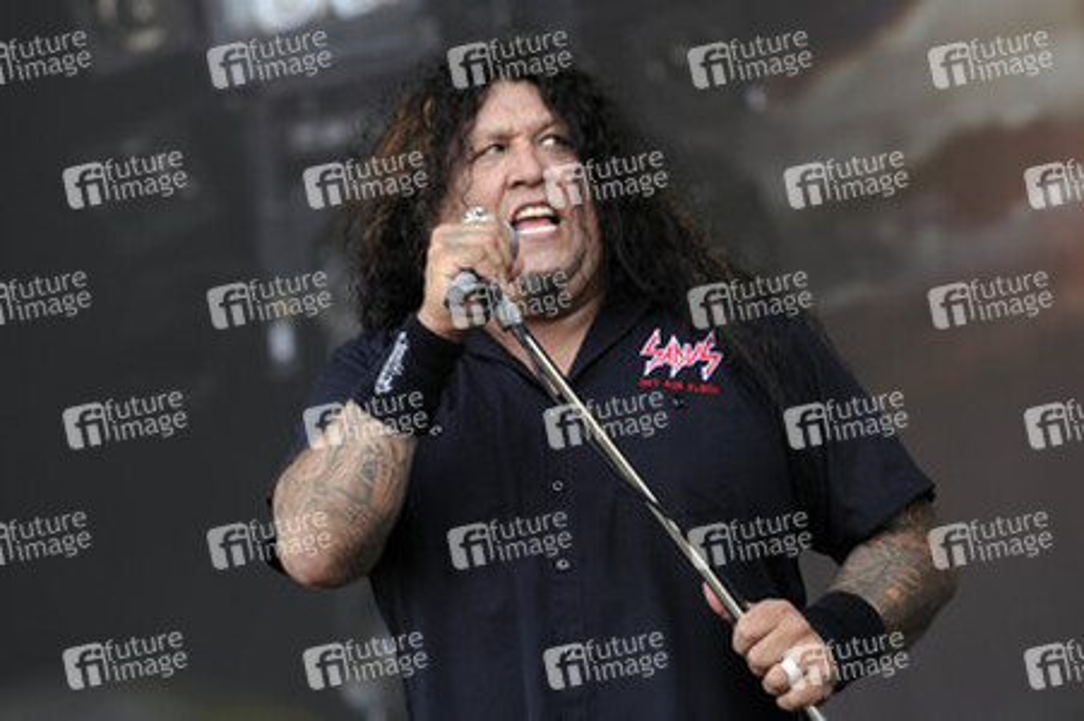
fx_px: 9026
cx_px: 542
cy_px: 360
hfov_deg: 6.9
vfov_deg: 4.6
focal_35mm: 300
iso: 250
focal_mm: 200
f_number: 4.5
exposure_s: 1/250
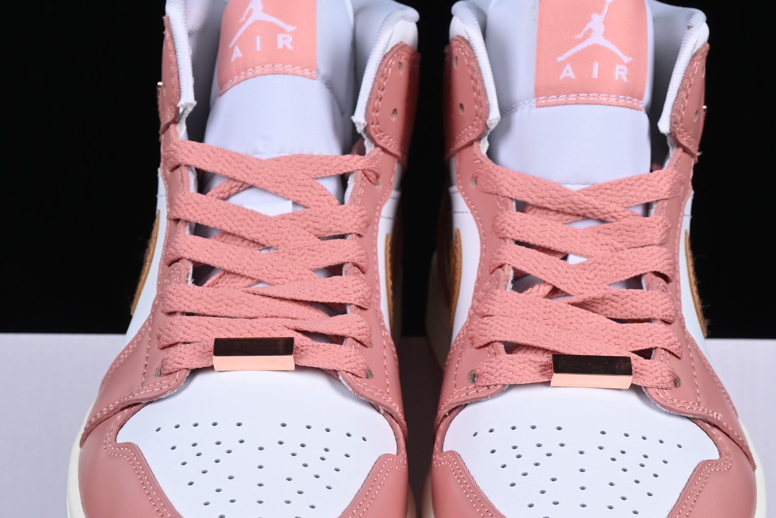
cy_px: 388
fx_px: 2953
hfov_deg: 15.0
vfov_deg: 10.0
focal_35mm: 137
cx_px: 391
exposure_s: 1/80
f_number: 8
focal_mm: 50
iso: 160
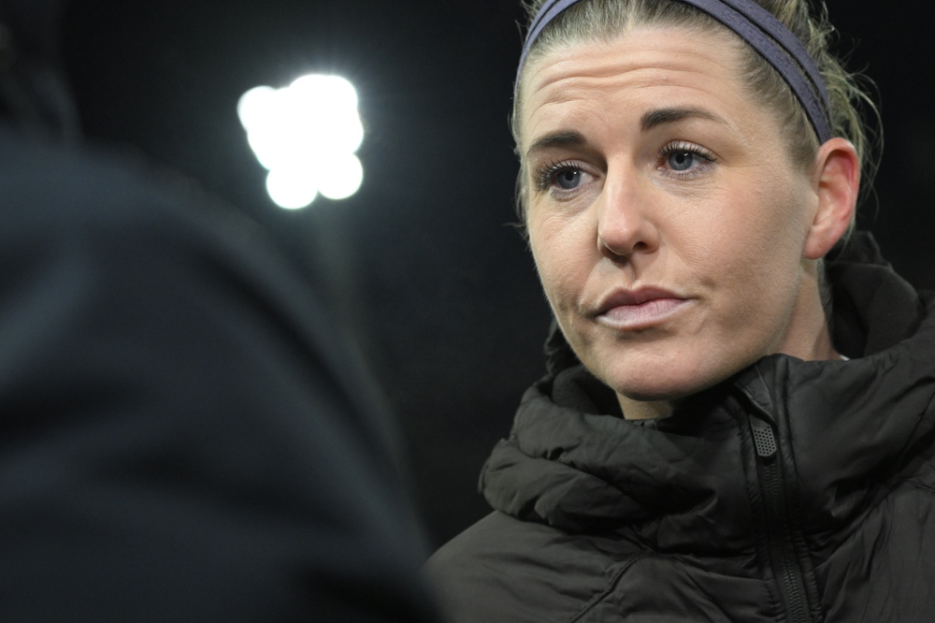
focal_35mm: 136
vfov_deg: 10.1
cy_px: 288
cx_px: 614
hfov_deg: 15.1
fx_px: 3531
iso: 4500
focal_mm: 100
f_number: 5.6
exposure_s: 1/500
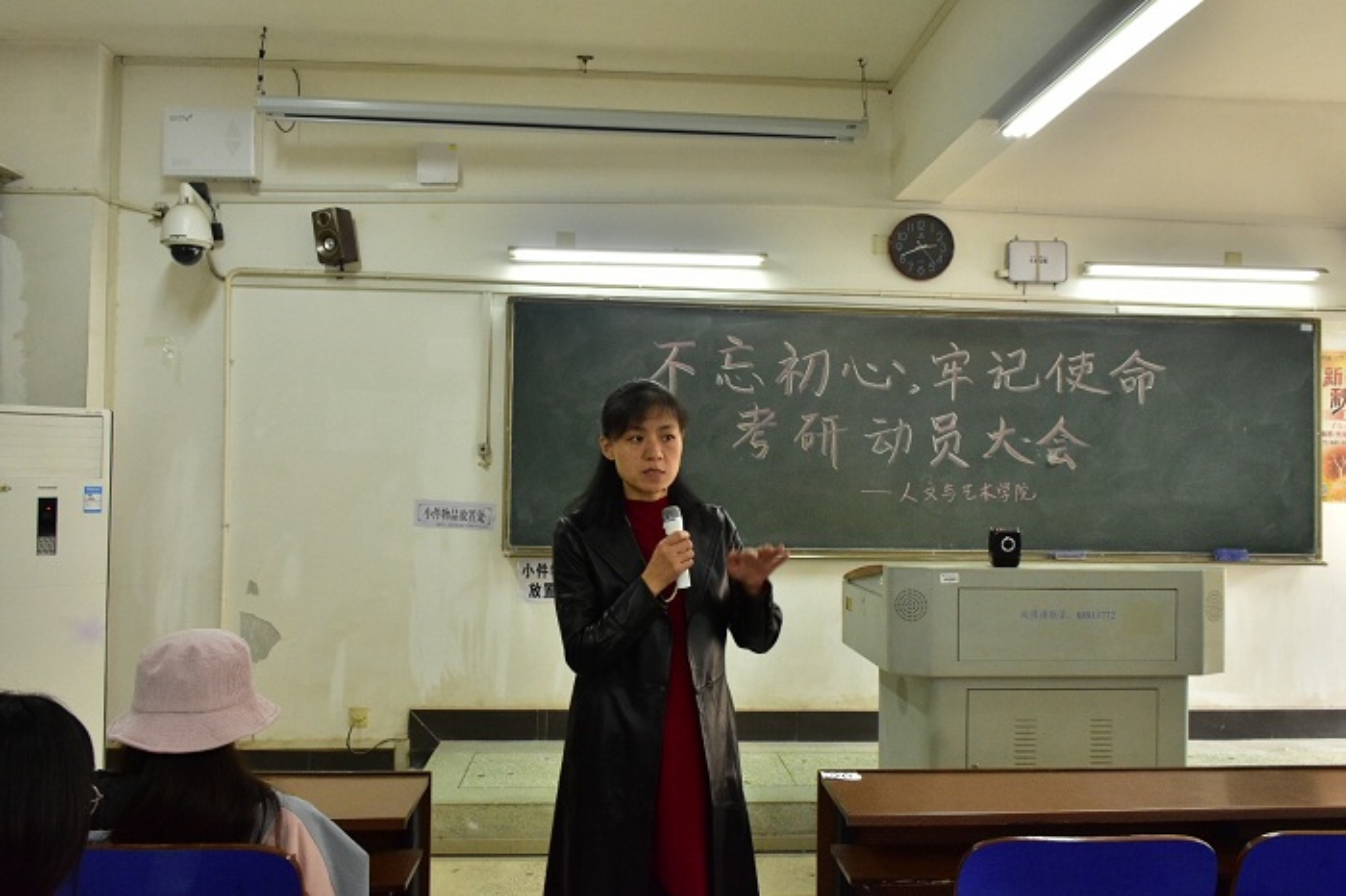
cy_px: 448
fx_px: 1009
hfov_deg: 67.4
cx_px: 673
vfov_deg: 47.9
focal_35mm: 27
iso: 1600
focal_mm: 18
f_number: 8
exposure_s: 1/60
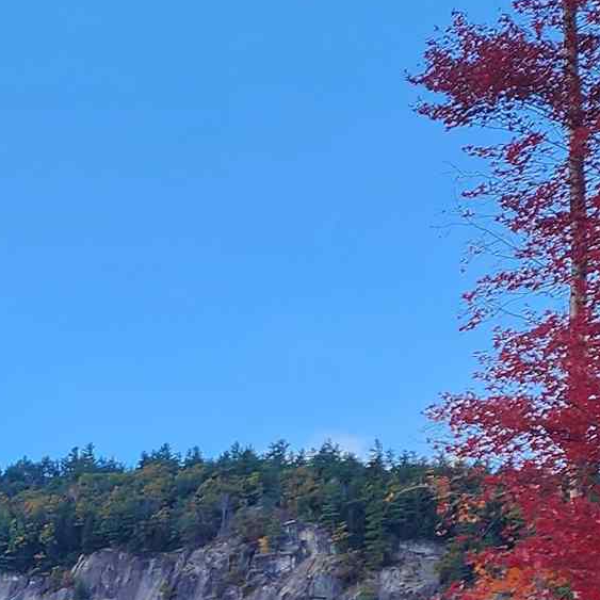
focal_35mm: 111
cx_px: -385
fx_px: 2177
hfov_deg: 14.3
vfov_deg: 15.1
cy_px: 724
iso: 12
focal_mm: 6.4
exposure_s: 1/470
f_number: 1.8
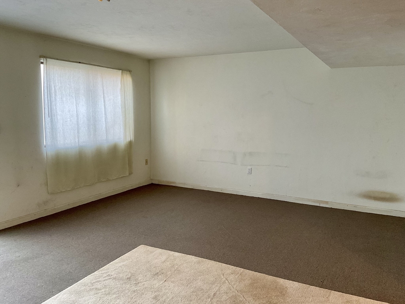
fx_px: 339
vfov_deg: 48.2
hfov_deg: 61.7
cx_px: 202
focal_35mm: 29
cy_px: 152
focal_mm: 3
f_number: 1.8
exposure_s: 1/60
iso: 100
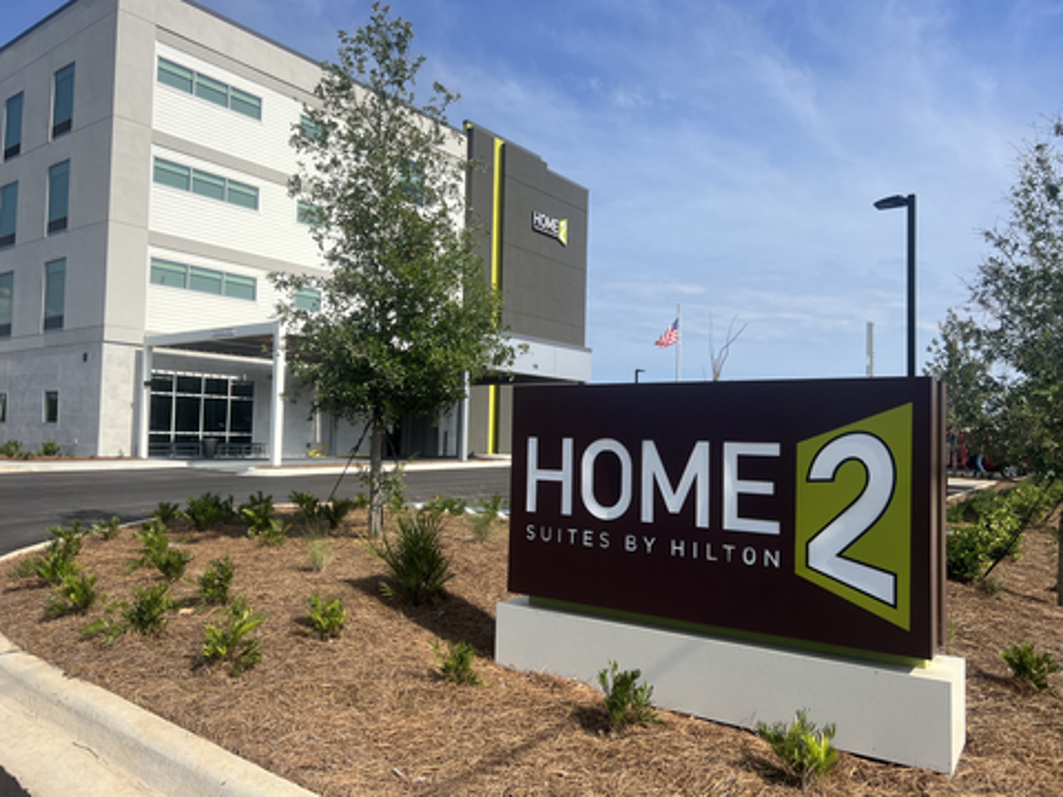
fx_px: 798
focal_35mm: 26
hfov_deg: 67.3
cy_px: 398
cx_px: 532
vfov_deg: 53.1
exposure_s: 1/6579
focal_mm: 5.7
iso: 50
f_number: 1.5
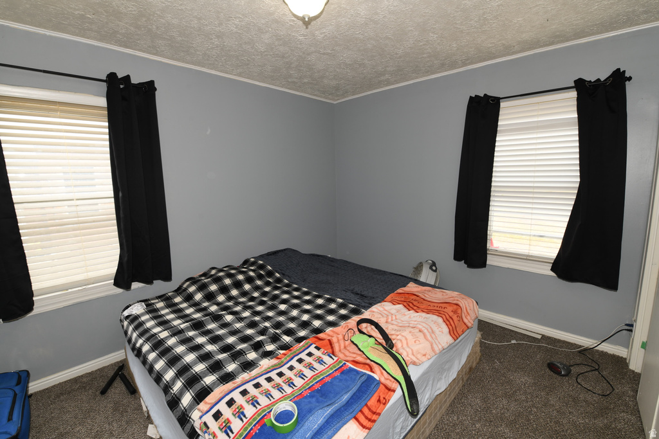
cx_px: 330
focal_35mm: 15
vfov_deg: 77.3
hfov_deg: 100.4
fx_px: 275
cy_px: 220
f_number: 8
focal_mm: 15
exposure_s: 1/20
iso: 200
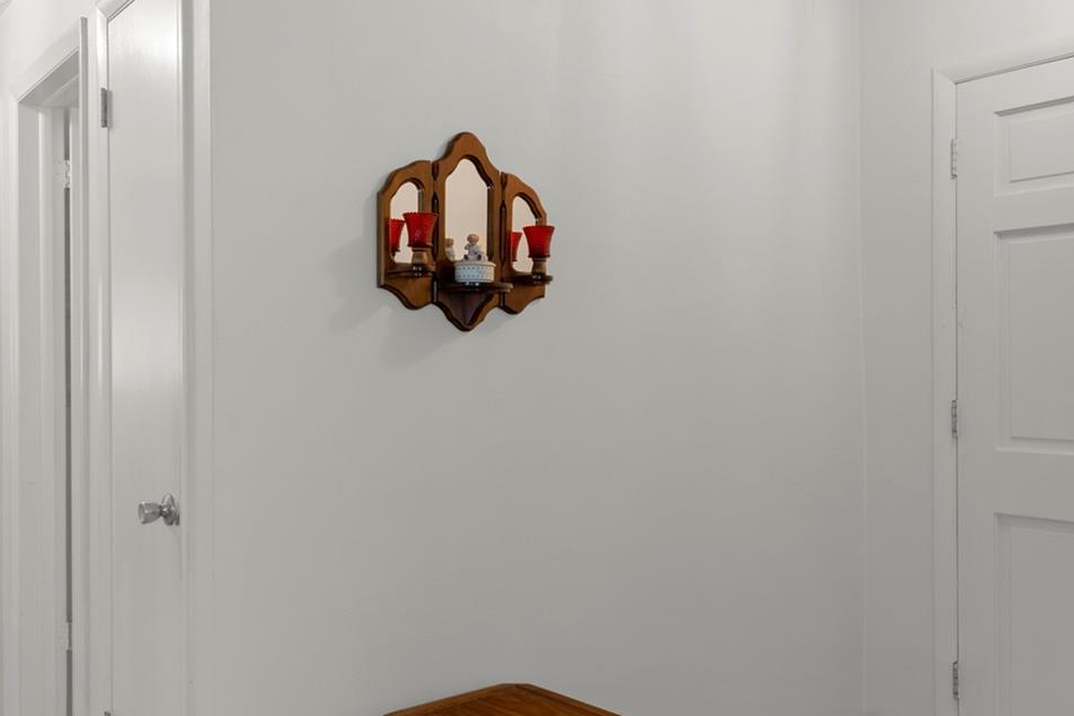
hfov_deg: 57.4
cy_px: 351
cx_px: 505
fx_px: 980
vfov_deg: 40.1
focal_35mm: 33
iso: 320
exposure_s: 1/2
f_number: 8
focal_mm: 13
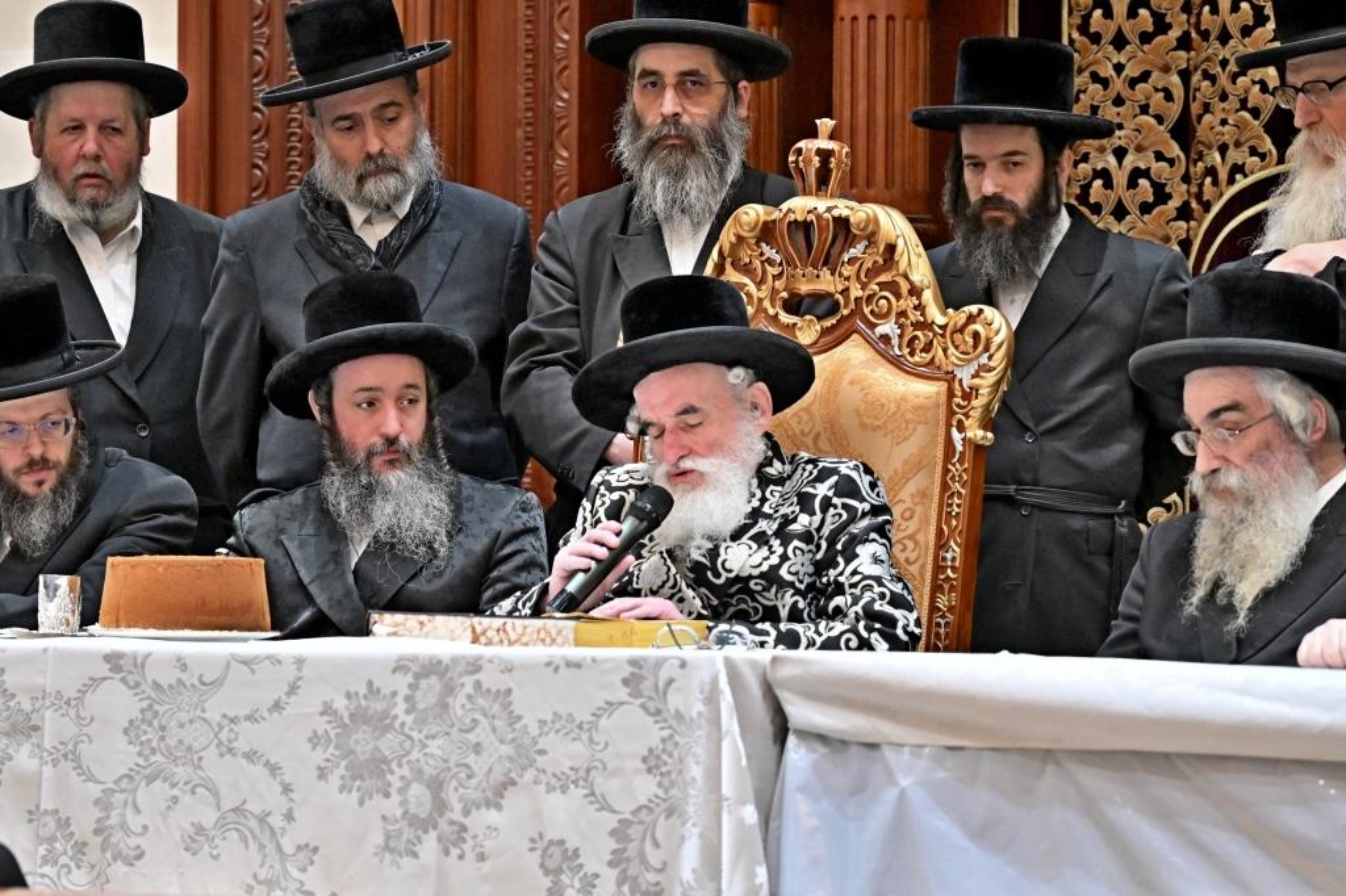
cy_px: 448
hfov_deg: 11.4
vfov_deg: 7.6
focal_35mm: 180
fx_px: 6727
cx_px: 673
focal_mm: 120
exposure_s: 1/200
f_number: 4
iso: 1600
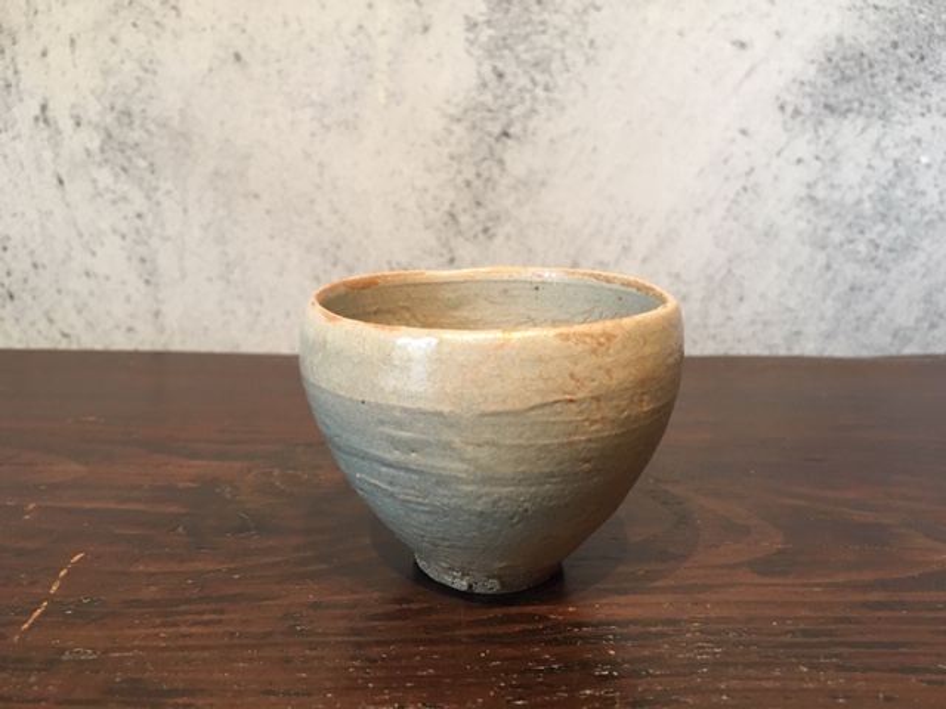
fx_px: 793
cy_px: 354
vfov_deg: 48.2
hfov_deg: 61.7
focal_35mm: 29
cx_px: 473
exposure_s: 1/24
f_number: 2.2
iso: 200
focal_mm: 4.15
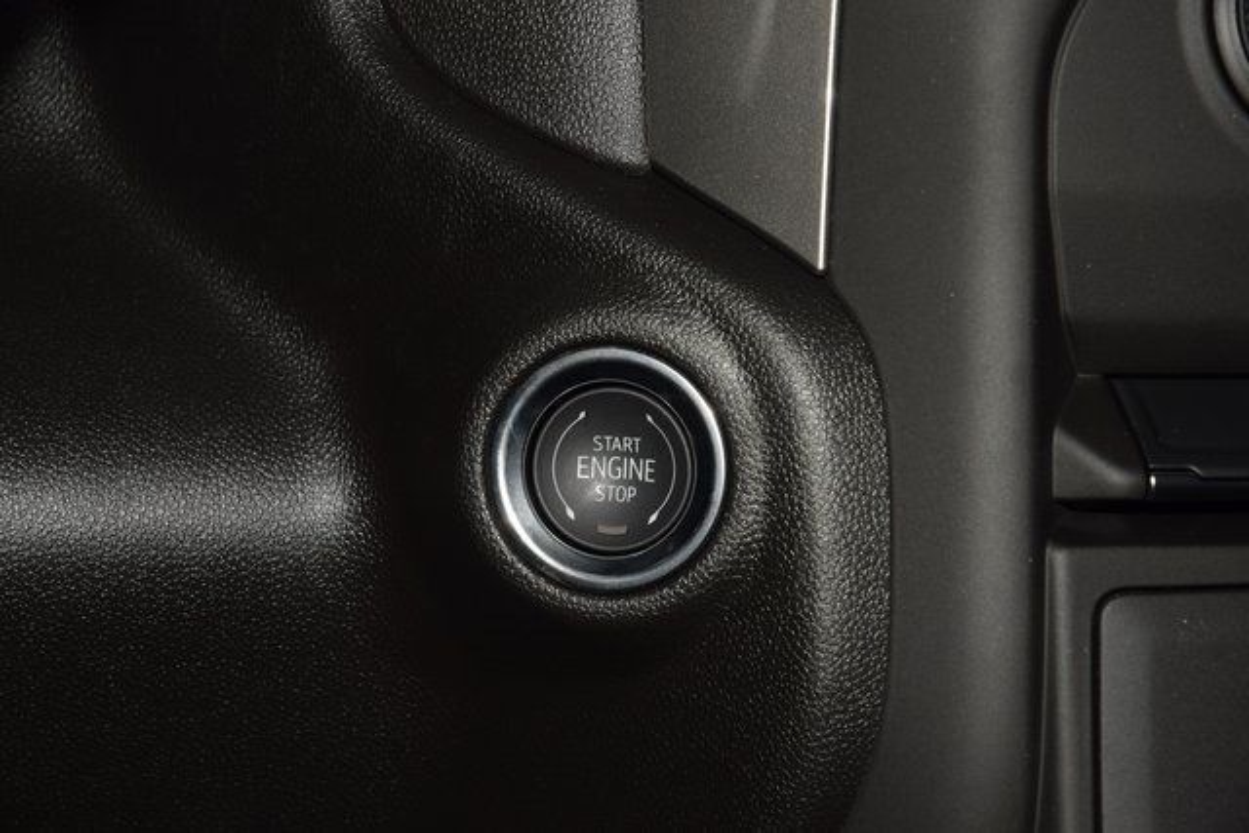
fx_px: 3644
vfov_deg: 13.0
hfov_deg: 19.5
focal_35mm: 105
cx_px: 624
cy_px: 416
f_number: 8
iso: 100
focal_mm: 70
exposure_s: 1/125
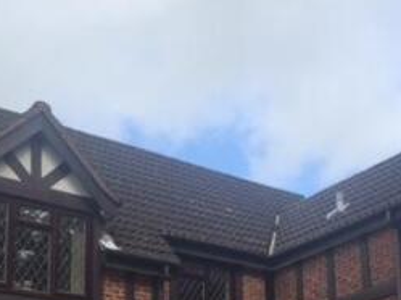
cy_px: 336
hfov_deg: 28.6
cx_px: 228
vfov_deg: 20.5
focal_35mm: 68
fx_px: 787
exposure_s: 1/824
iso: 32
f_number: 2.2
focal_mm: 4.15
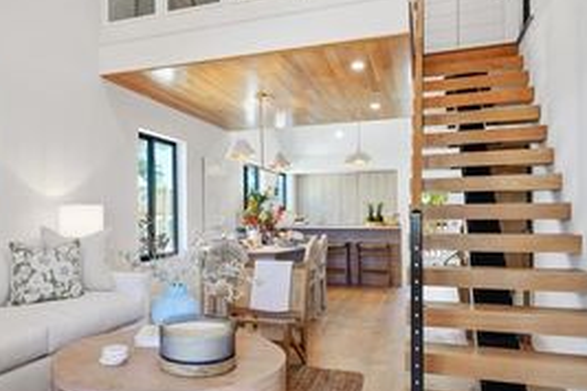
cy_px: 210
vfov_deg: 43.6
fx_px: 489
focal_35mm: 30
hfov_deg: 60.8
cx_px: 209
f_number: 10
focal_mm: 16
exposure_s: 1/6
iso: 320
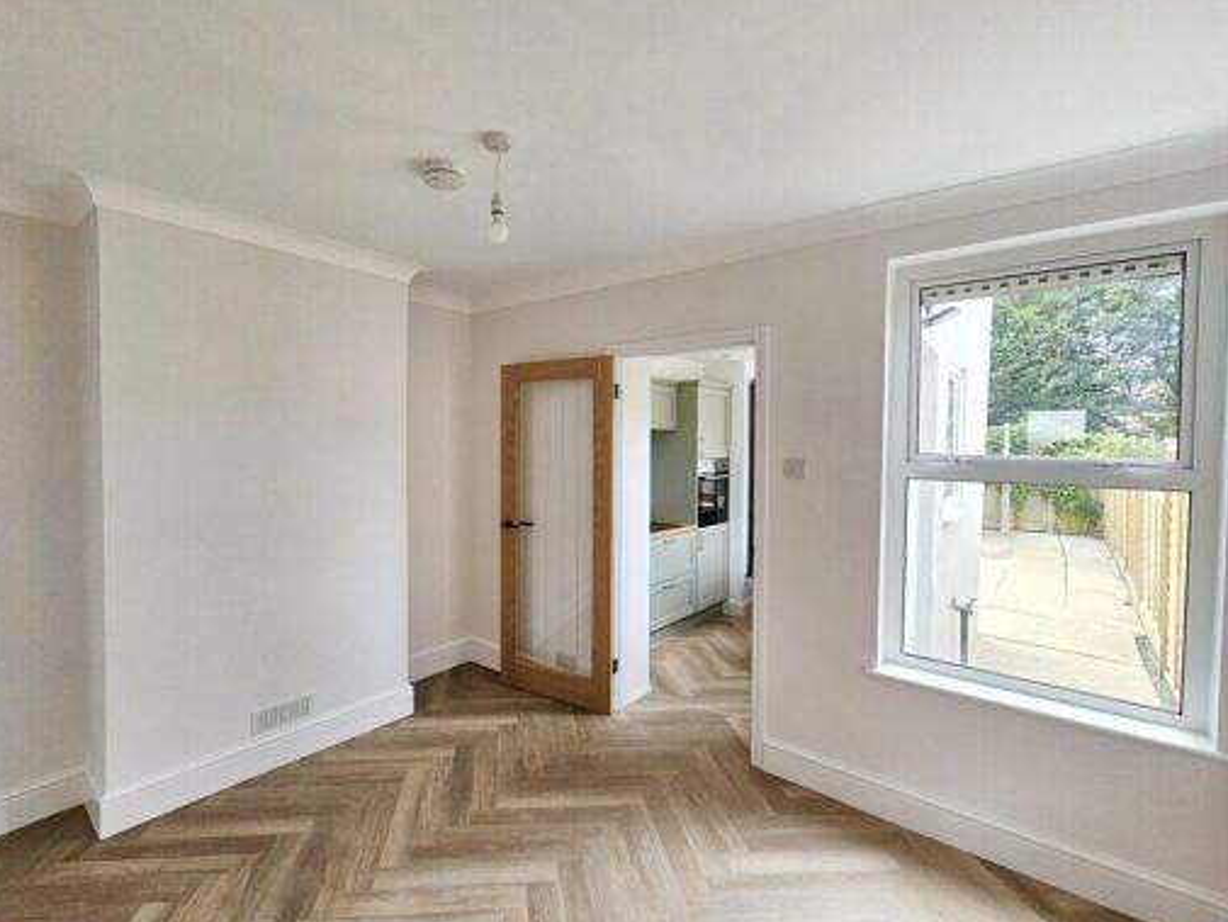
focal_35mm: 15
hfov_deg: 97.7
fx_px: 532
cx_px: 539
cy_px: 466
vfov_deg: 81.8
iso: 80
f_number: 2.2
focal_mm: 2.2
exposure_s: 1/194
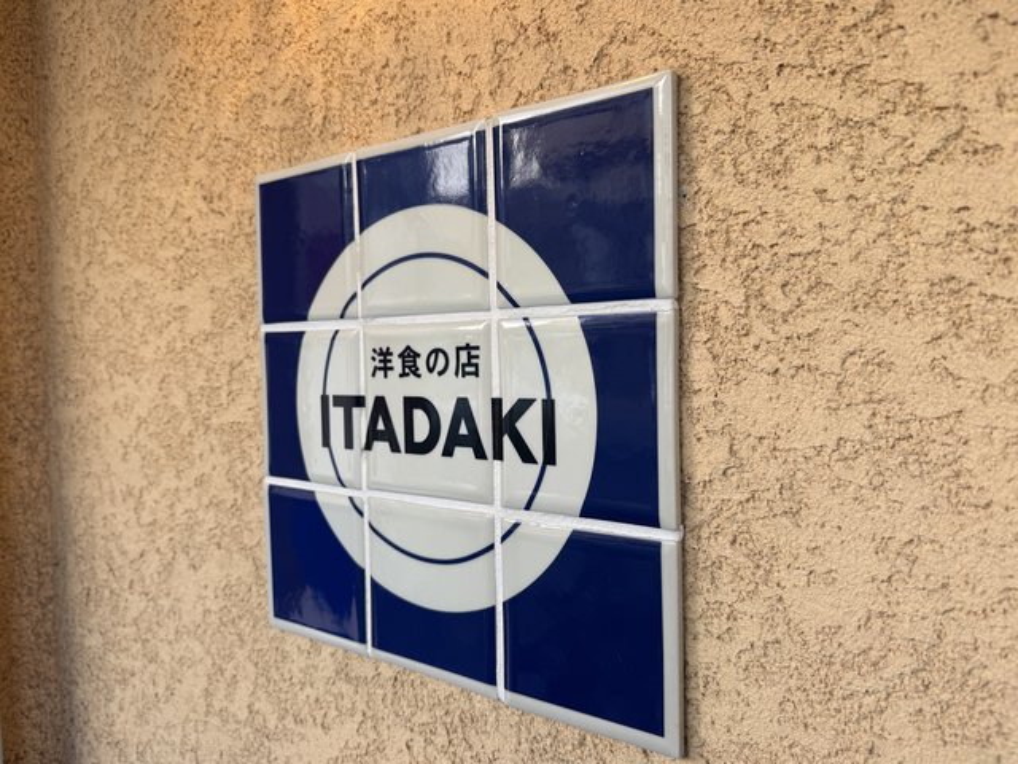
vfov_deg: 56.8
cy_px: 382
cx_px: 509
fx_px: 706
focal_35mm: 24
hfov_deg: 71.6
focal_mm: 6.76
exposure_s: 1/448
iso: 80
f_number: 1.78
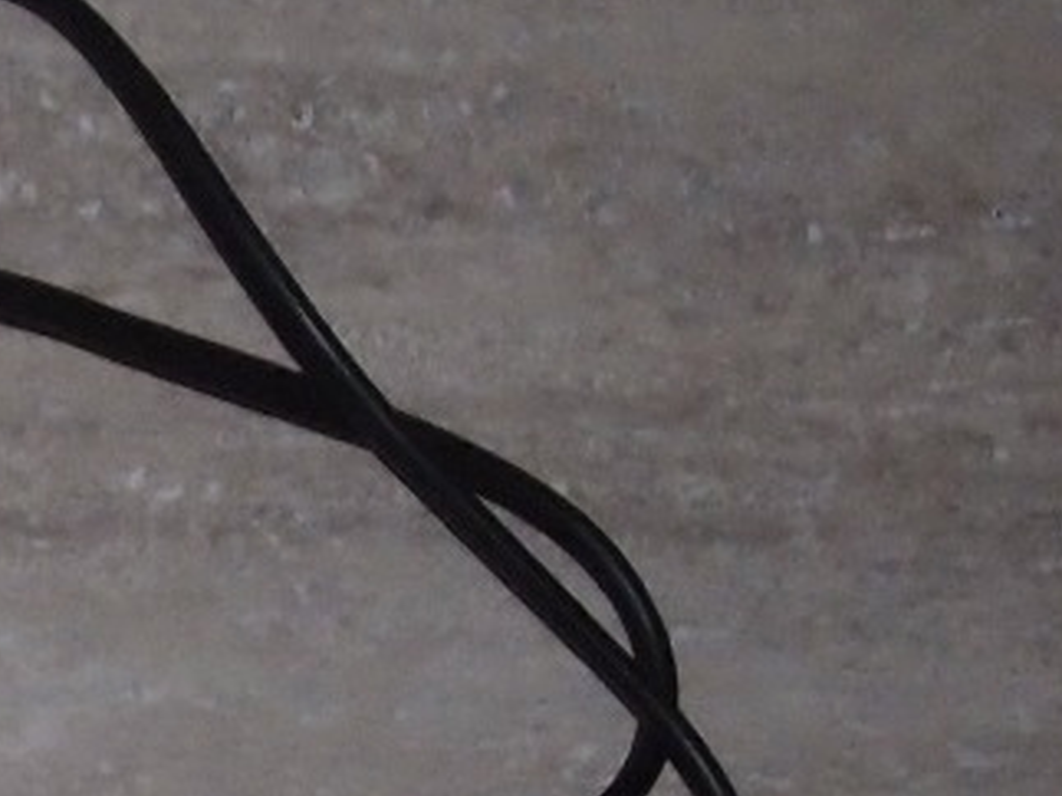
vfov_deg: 11.7
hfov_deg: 13.3
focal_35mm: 125
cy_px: 786
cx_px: -1157
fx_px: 3834
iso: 640
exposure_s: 1/30
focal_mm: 6
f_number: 2.2
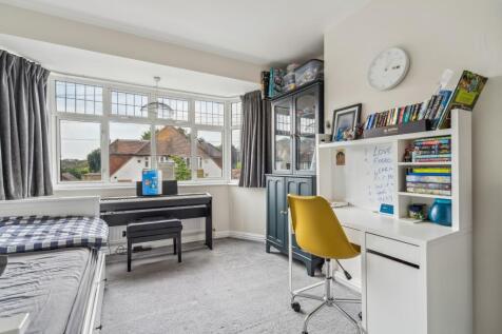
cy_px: 167
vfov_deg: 73.7
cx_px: 251
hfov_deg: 96.8
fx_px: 223
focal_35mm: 16
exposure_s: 1/30
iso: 200
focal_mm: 16
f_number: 8
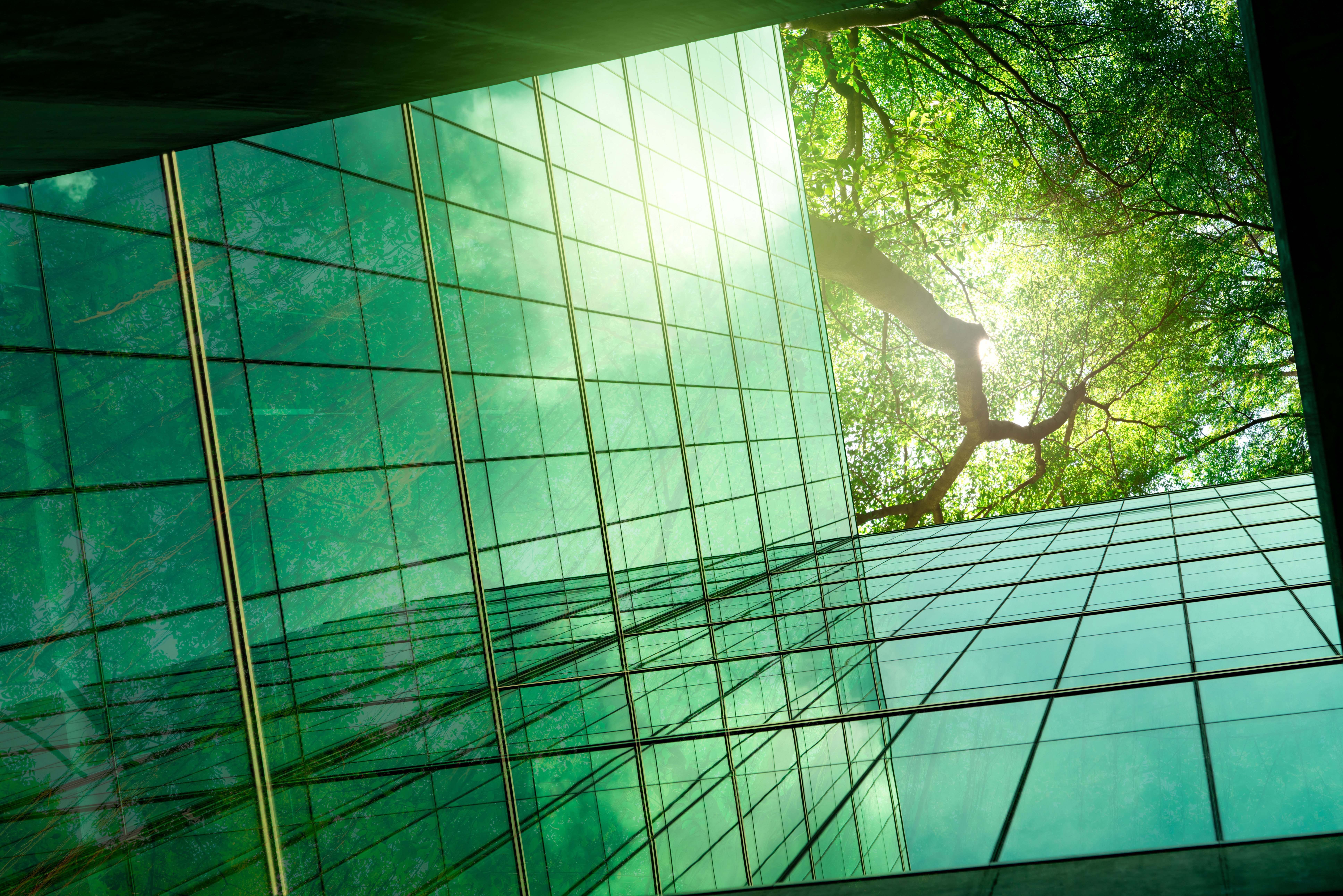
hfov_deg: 39.6
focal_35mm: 50
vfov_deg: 27.0
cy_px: 448
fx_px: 1865
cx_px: 672
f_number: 3.2
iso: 100
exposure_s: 1/2000
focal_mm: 50
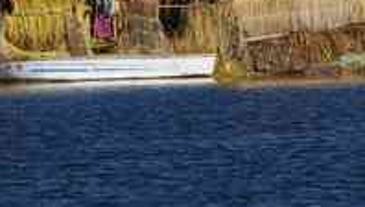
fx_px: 14566
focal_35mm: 1503
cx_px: 357
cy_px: -78
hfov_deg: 1.4
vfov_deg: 0.8
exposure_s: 1/250
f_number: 10
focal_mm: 190
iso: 200
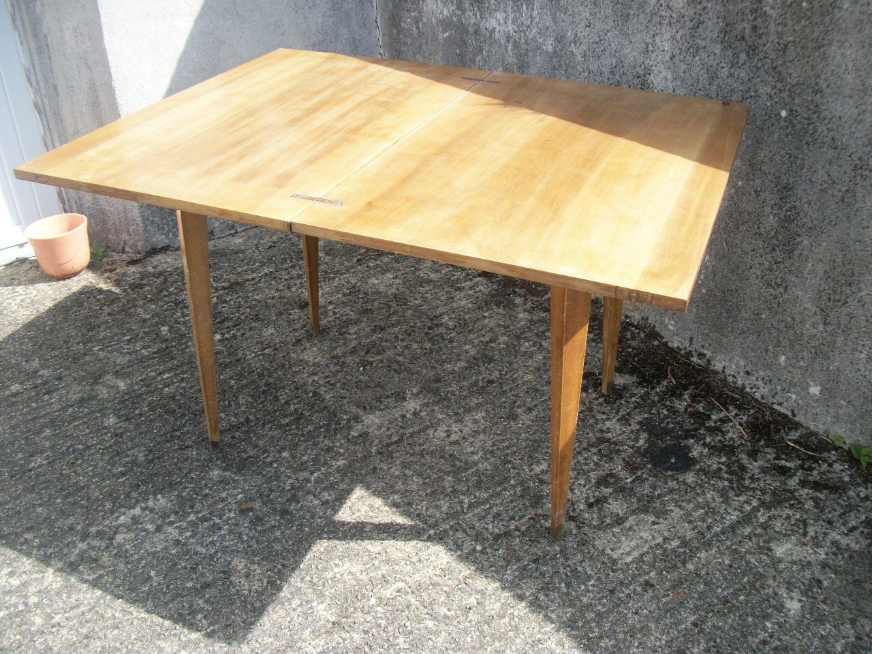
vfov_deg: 44.2
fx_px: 806
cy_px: 327
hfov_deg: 56.8
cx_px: 436
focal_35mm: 32
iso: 80
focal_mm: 5.7
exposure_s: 1/100
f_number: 8.8
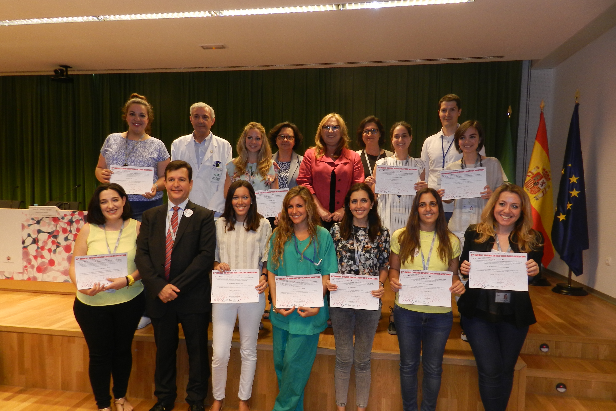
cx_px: 308
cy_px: 216
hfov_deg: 73.7
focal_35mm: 24
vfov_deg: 53.1
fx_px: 411
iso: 200
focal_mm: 4
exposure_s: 1/30
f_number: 3.4
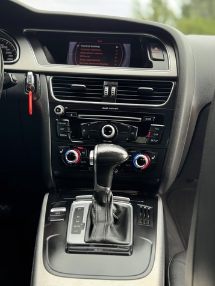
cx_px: 108
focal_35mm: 48
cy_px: 143
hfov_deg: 30.3
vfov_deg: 39.7
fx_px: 398
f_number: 1.78
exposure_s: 1/100
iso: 100
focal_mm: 6.76
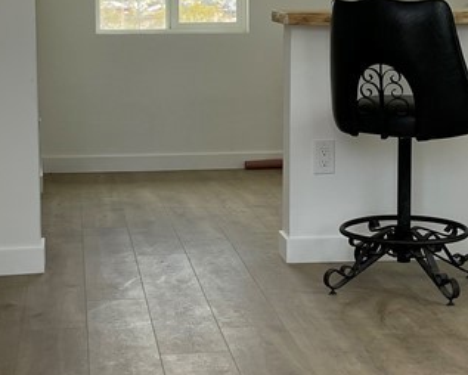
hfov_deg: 23.3
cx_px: 218
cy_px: 133
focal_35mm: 82
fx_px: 1136
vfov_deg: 18.7
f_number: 1.6
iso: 32
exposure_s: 1/350
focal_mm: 4.2
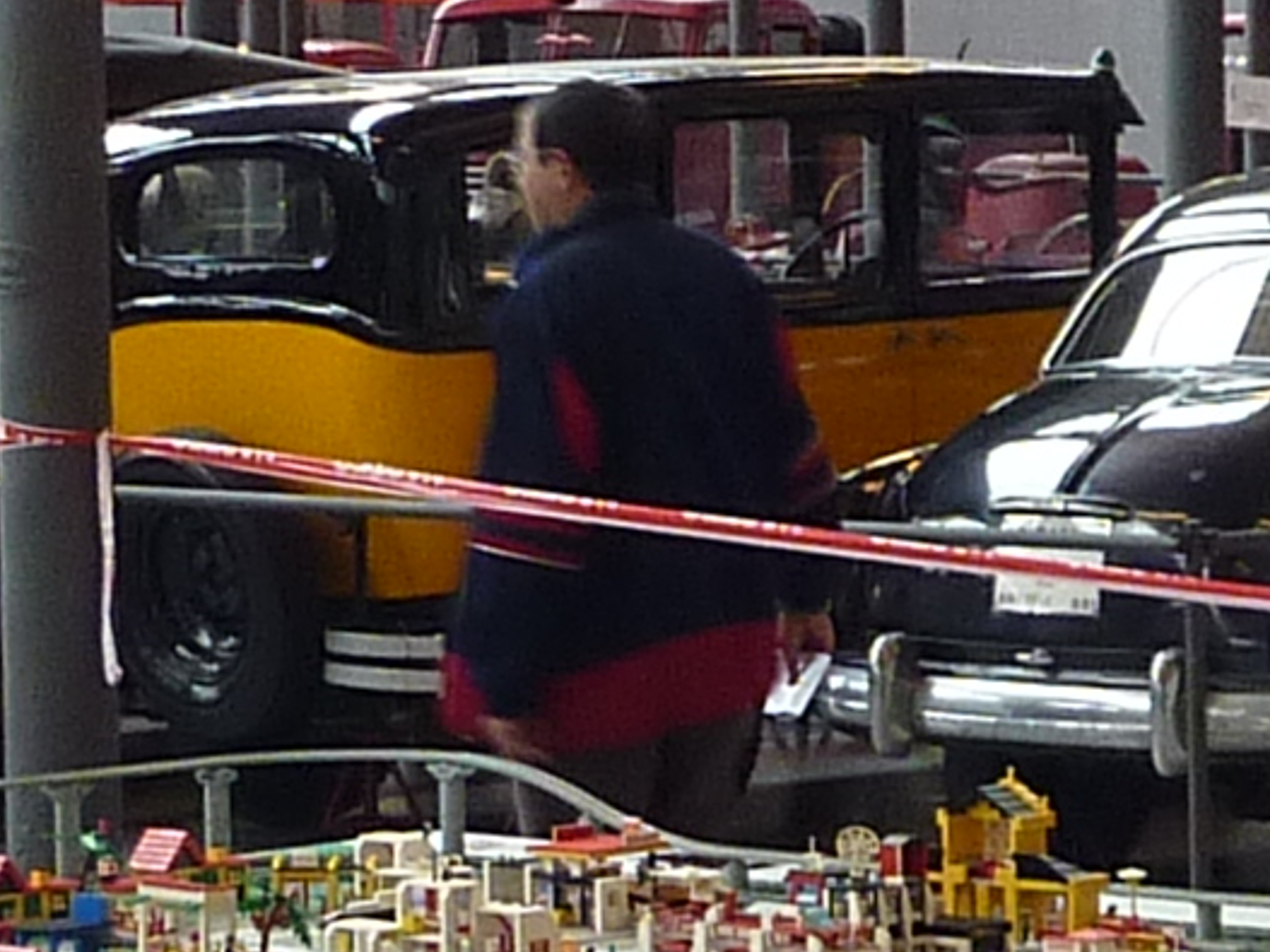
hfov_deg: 11.3
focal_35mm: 175
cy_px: 648
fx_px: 6419
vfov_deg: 8.5
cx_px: 778
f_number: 3.3
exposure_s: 1/30
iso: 160
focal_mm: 4.1
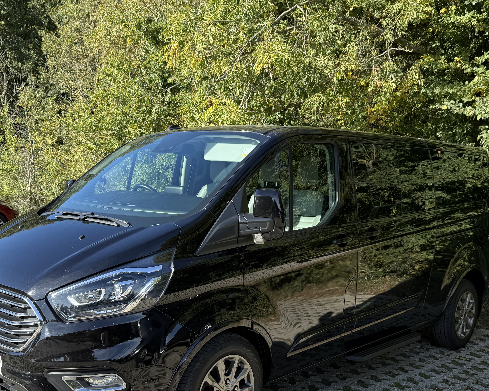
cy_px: 261
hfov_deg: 46.8
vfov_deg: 37.8
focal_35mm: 39
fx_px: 564
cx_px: 220
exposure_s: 1/1410
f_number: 1.78
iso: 80
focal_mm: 6.76
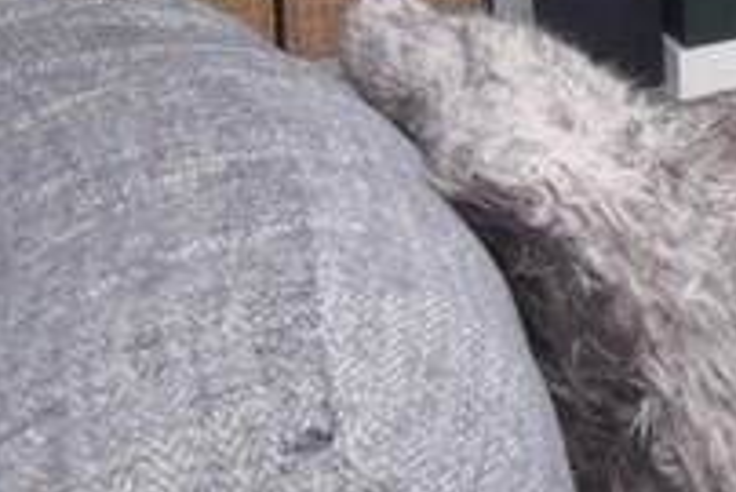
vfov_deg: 15.5
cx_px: 1388
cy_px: -384
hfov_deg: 19.0
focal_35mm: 76
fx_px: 1555
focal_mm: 10
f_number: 4.5
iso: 1000
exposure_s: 1/60
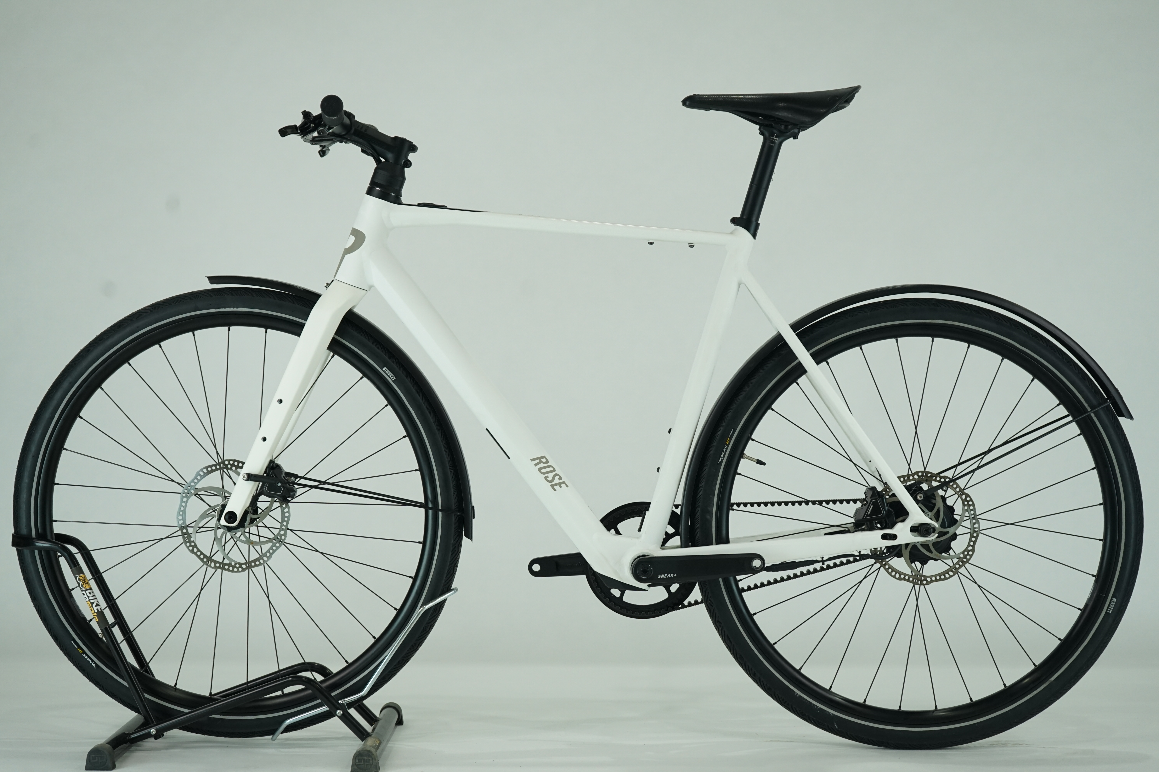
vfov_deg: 22.3
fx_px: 1964
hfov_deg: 32.9
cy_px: 386
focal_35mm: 61
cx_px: 580
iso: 800
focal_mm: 61
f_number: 5.6
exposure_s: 1/200
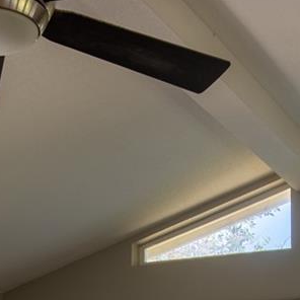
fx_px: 922
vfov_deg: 16.4
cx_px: 139
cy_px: 490
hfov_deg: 18.5
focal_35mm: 94
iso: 400
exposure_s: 1/640
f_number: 6.3
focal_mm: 16
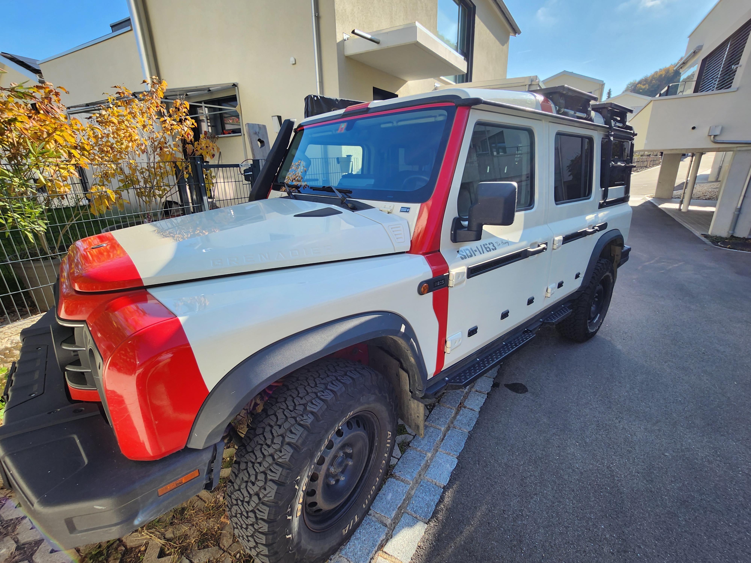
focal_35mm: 13
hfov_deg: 106.2
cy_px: 282
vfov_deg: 89.9
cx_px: 376
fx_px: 282
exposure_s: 1/299
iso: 32
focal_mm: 1.7
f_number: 2.2
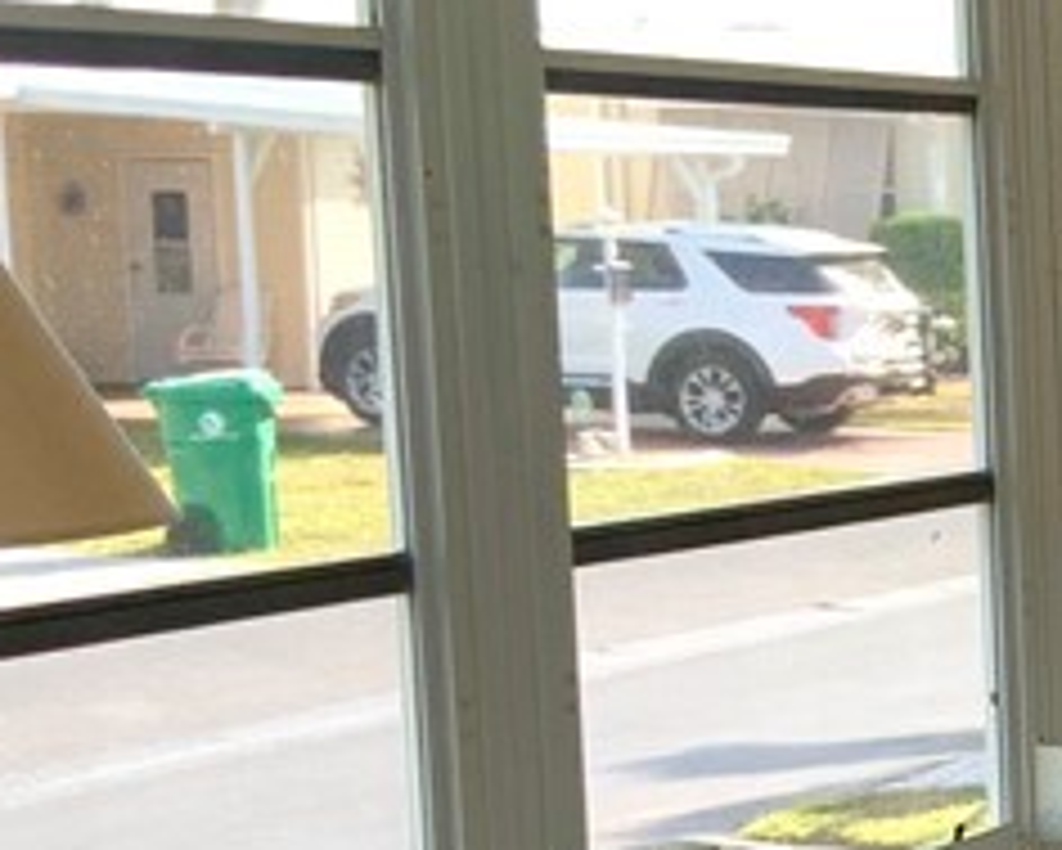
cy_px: 810
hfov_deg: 14.2
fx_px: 3868
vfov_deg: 12.4
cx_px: 1800
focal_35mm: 123
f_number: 1.8
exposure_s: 1/218
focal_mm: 3
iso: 16
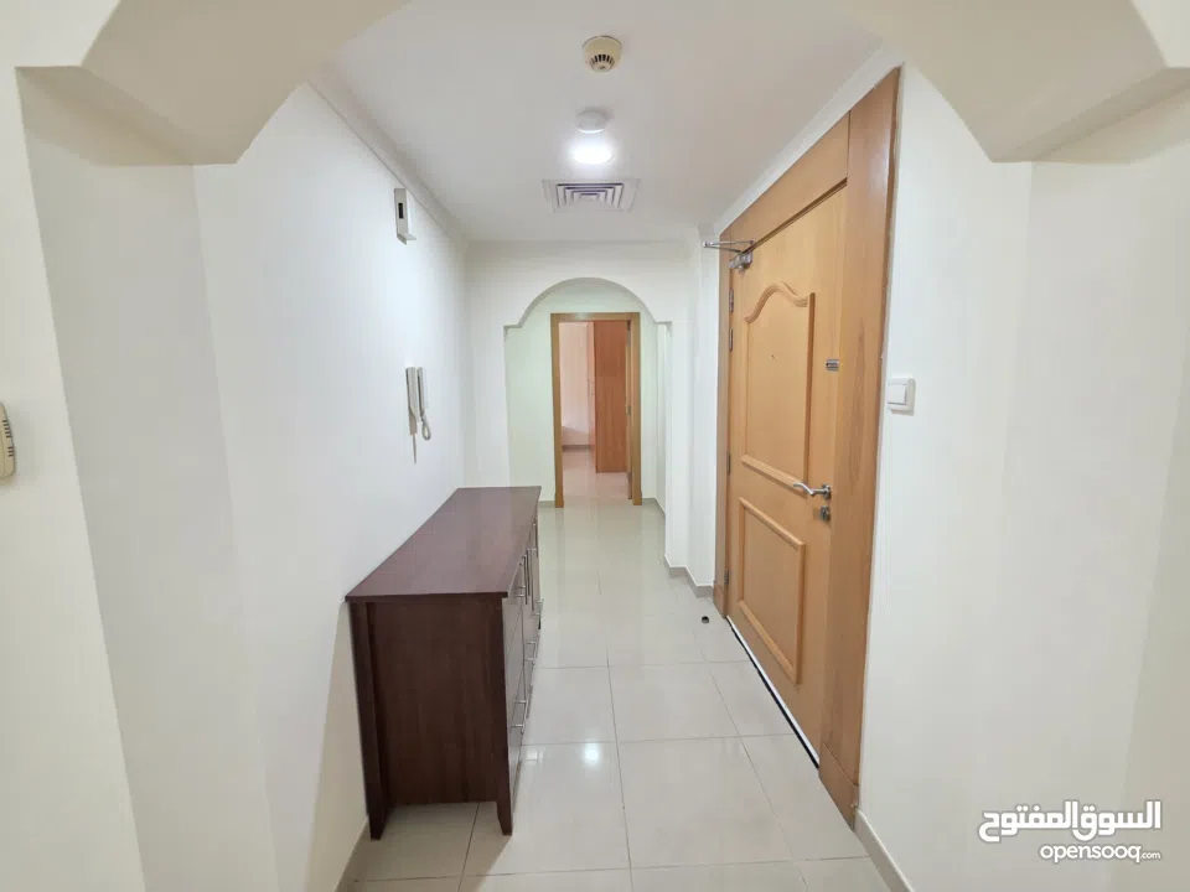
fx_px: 447
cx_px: 595
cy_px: 446
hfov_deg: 106.2
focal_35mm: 13
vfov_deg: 89.9
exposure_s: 1/50
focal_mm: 2.2
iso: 320
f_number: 1.9
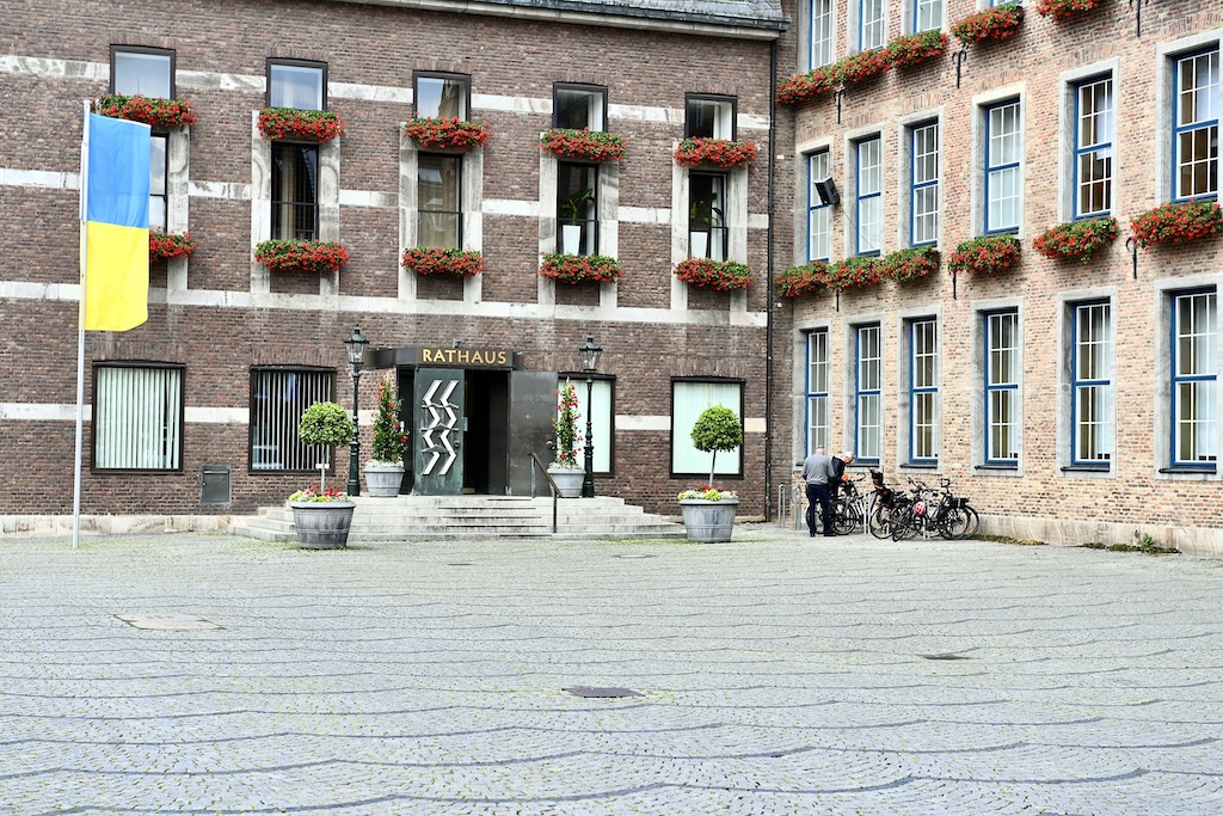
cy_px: 408
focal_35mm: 56
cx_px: 612
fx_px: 1903
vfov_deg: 24.2
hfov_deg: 35.6
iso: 100
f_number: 4
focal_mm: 56
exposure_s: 1/125
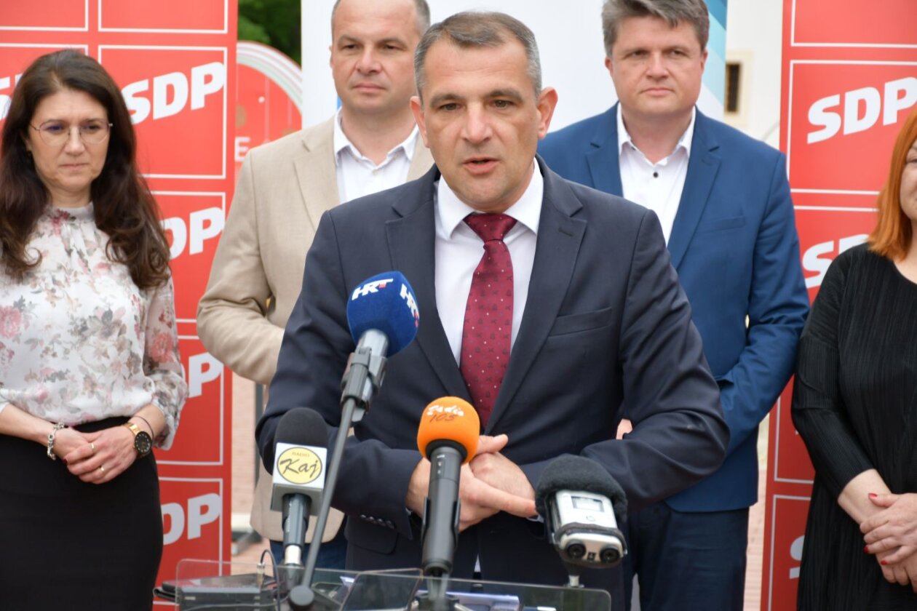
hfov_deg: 20.6
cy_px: 306
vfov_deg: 13.8
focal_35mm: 99
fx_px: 2522
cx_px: 458
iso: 360
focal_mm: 66
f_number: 5.6
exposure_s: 1/250
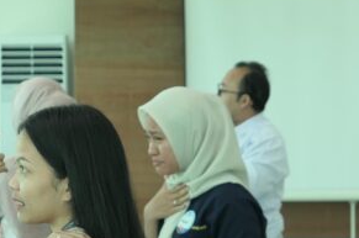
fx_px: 1782
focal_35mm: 179
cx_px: 127
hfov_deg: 11.5
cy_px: 172
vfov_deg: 7.6
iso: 200
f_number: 2.8
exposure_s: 1/125
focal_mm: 26.4
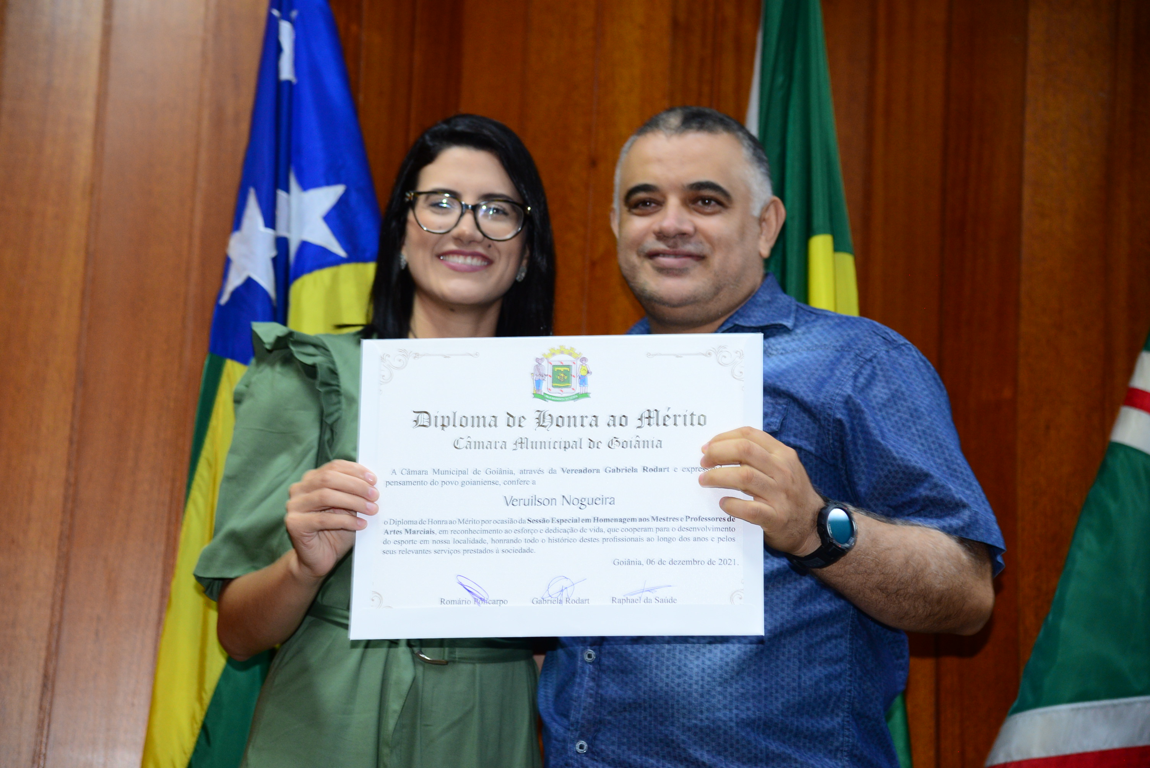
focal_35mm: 78
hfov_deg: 26.0
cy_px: 384
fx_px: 2492
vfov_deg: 17.5
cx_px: 575
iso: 1600
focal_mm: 78
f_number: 4
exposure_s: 1/60
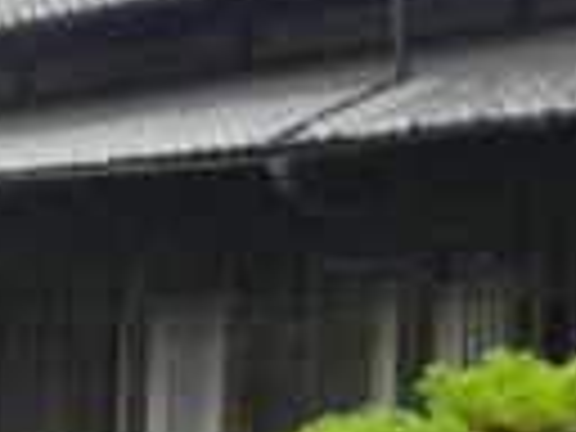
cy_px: 88
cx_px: 657
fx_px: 2080
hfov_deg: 15.3
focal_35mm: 125
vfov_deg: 11.8
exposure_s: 1/320
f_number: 2.9
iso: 100
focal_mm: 5.7
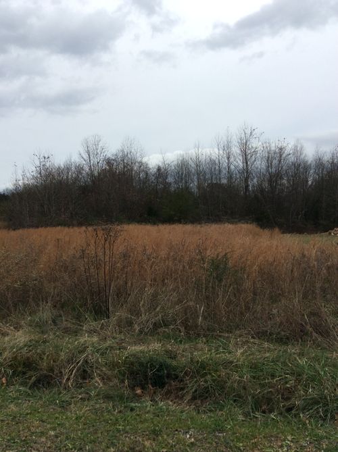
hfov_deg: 44.1
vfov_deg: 56.9
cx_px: 169
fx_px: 418
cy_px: 226
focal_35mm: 32
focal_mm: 3.3
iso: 32
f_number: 2.4
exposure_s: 1/853
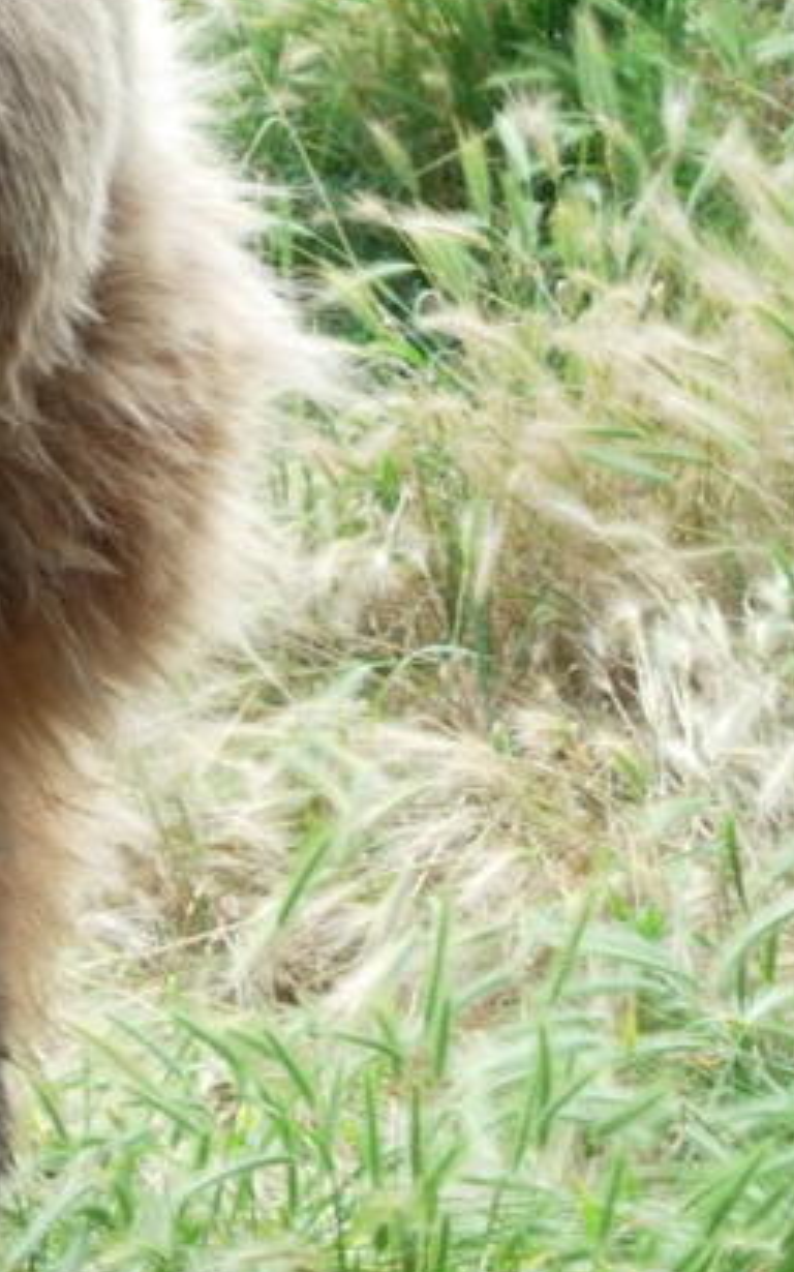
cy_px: 380
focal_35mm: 263
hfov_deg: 4.9
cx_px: -549
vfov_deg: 8.0
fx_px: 9112
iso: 64
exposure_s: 1/87.9
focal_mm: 23.4
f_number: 4.9
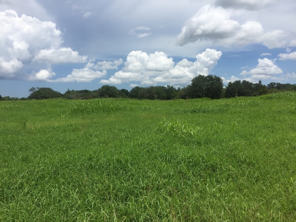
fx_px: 248
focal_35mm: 29
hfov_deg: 61.7
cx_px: 148
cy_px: 111
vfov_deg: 48.2
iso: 32
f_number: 2.2
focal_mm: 4.15
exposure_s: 1/3968
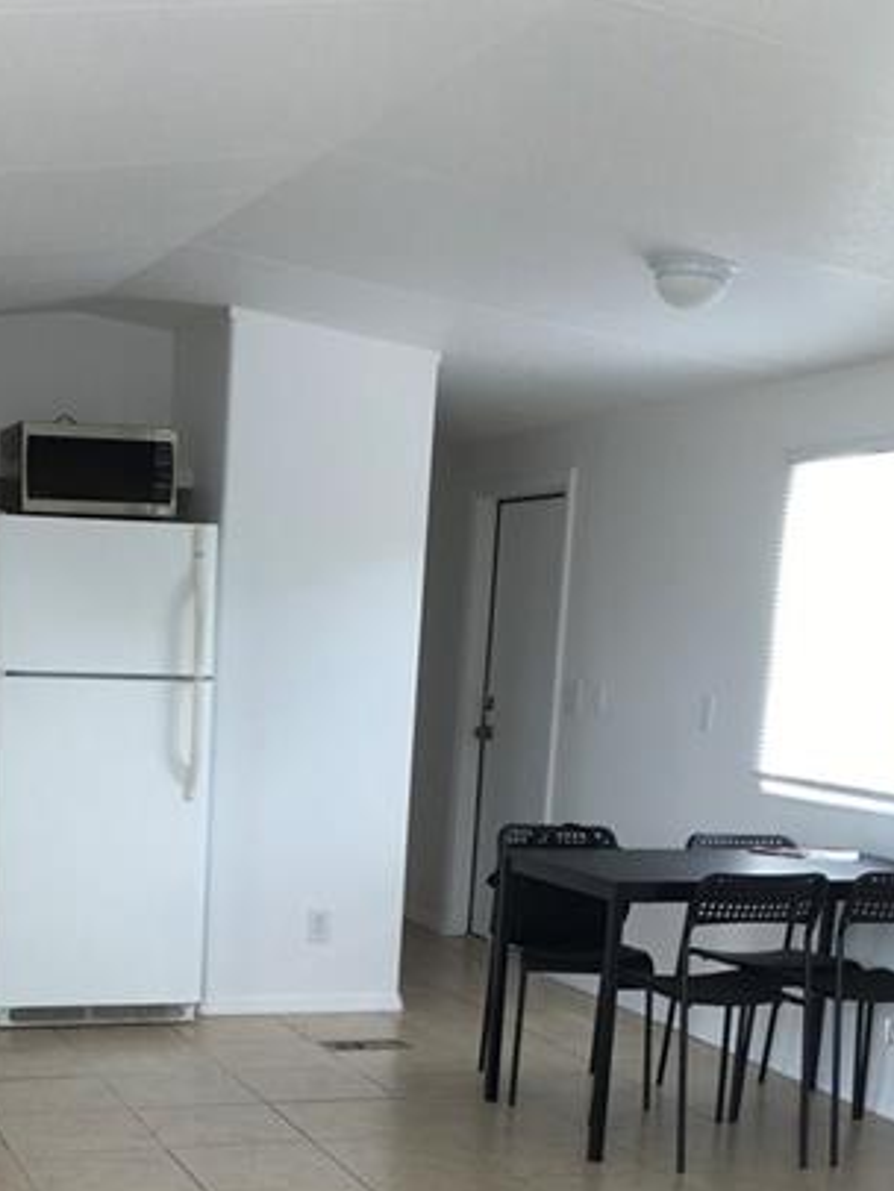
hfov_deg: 26.1
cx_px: 171
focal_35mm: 55
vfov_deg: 33.4
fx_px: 1893
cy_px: 1032
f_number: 2.2
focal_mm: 4.15
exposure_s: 1/40
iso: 25
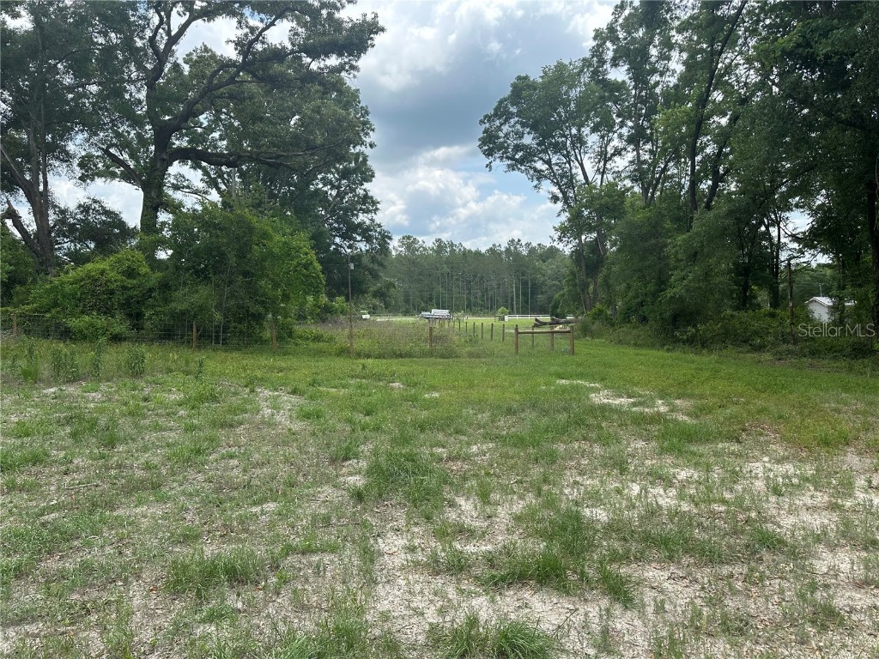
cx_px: 440
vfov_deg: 56.8
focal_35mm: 24
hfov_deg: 71.6
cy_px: 330
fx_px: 609
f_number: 1.78
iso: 80
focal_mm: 6.86
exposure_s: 1/1639
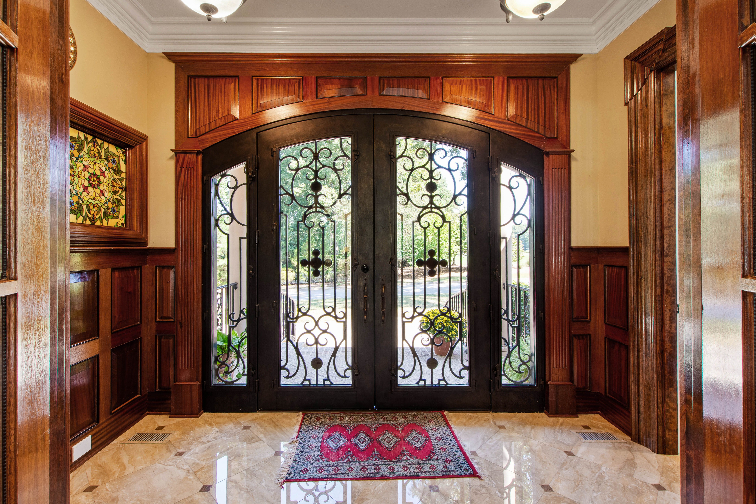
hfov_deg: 100.4
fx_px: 315
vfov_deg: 77.3
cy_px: 252
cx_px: 378
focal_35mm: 15
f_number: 8
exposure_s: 1.6
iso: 100
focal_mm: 10
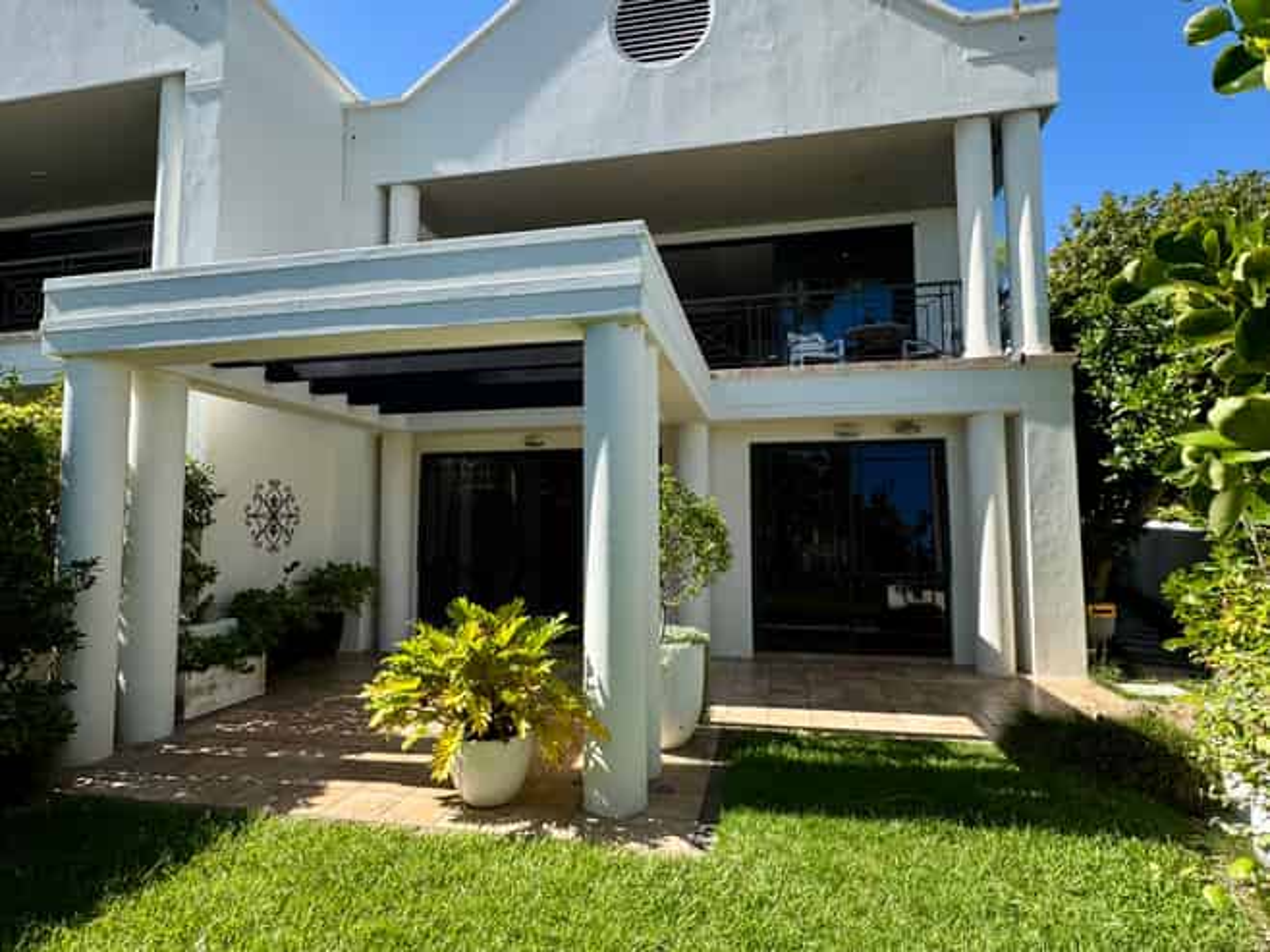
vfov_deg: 85.6
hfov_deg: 102.1
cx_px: 635
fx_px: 513
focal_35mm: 14
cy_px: 476
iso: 50
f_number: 2.2
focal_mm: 2.22
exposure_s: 1/821
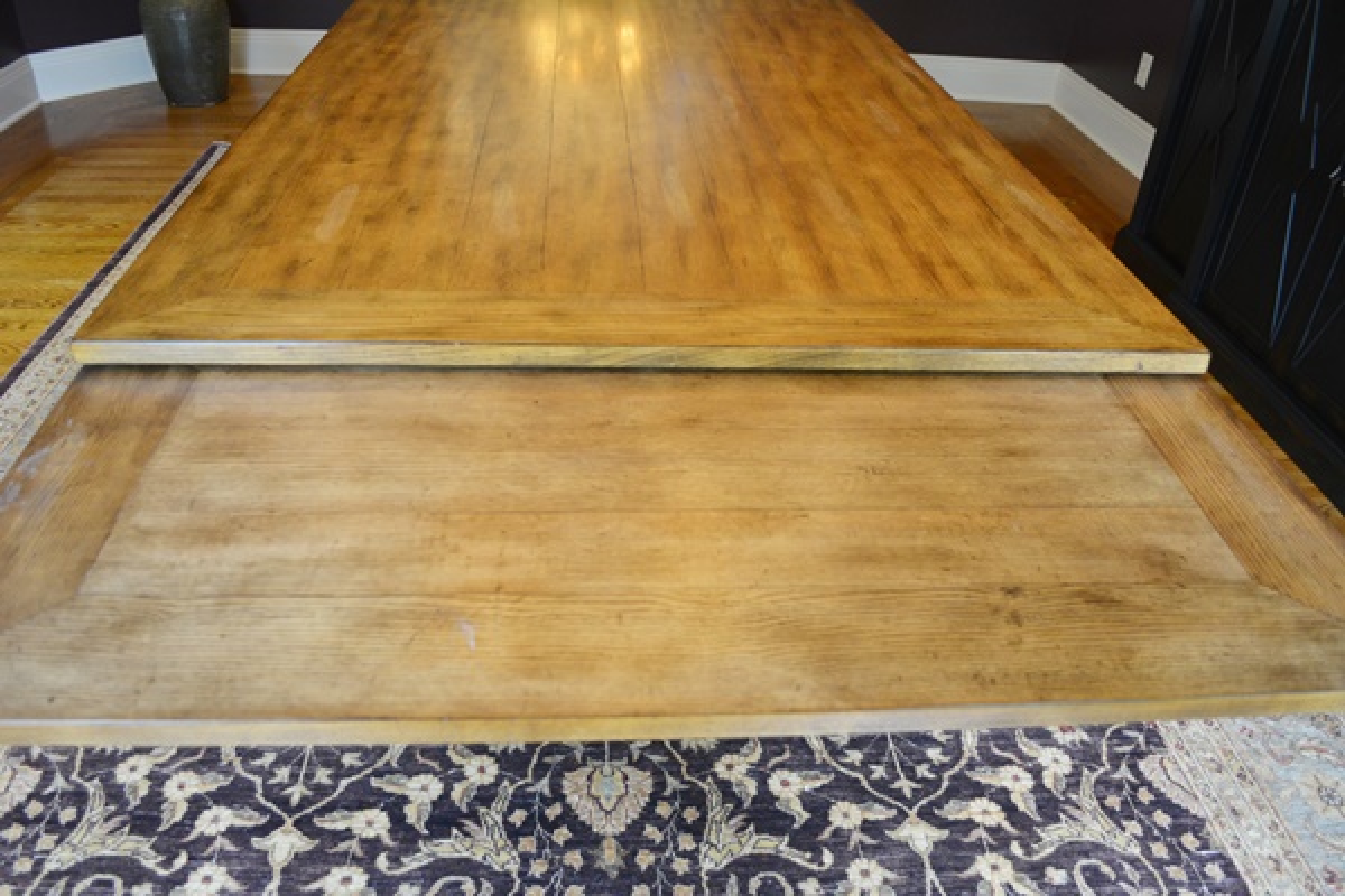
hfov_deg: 67.4
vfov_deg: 47.9
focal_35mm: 27
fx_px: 1009
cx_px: 672
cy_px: 448
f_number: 4
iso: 800
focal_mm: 18
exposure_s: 1/60
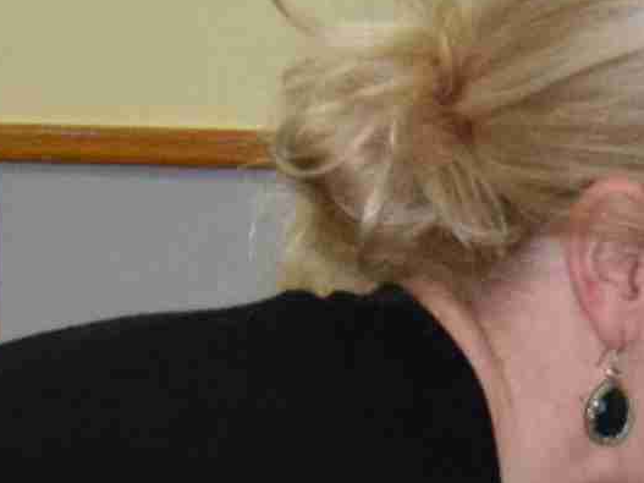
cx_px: 1342
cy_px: 746
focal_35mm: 431
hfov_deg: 4.5
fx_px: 8019
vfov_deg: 3.4
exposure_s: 1/100
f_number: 5.6
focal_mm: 35
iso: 1600
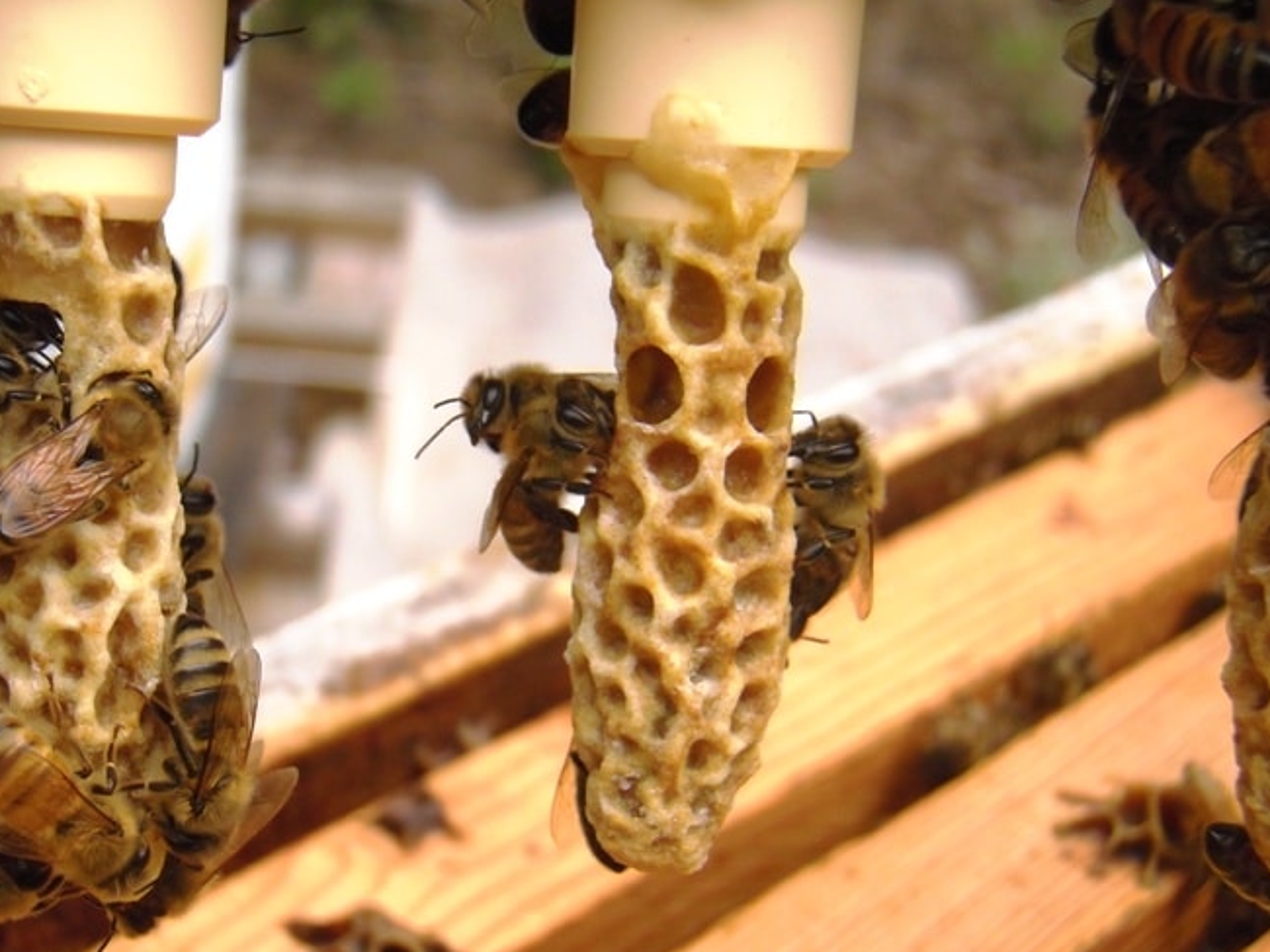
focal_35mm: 73
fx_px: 2677
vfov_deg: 20.2
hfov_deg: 26.6
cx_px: 440
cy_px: 489
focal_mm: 9.1
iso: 125
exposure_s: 1/250
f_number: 4
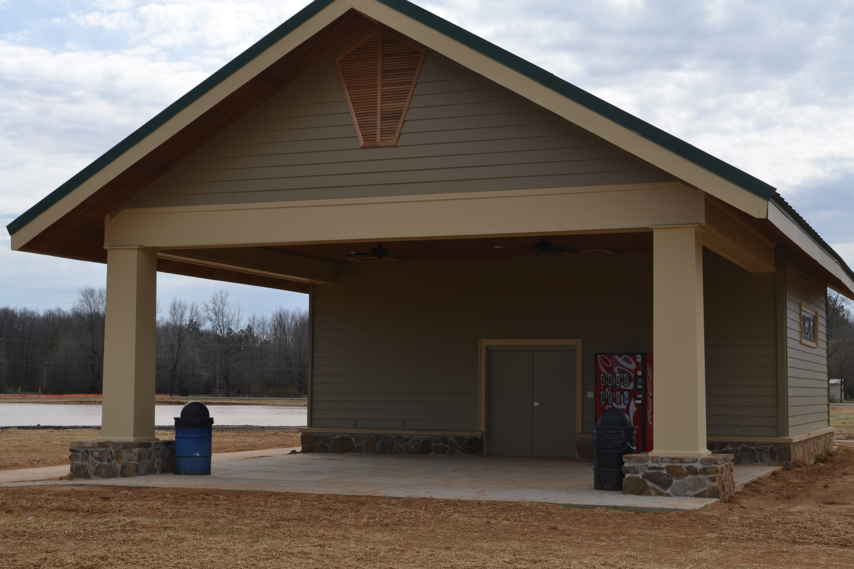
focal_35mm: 54
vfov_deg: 25.1
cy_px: 284
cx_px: 427
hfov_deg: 36.9
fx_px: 1281
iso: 100
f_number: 9
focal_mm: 36
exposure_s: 1/200
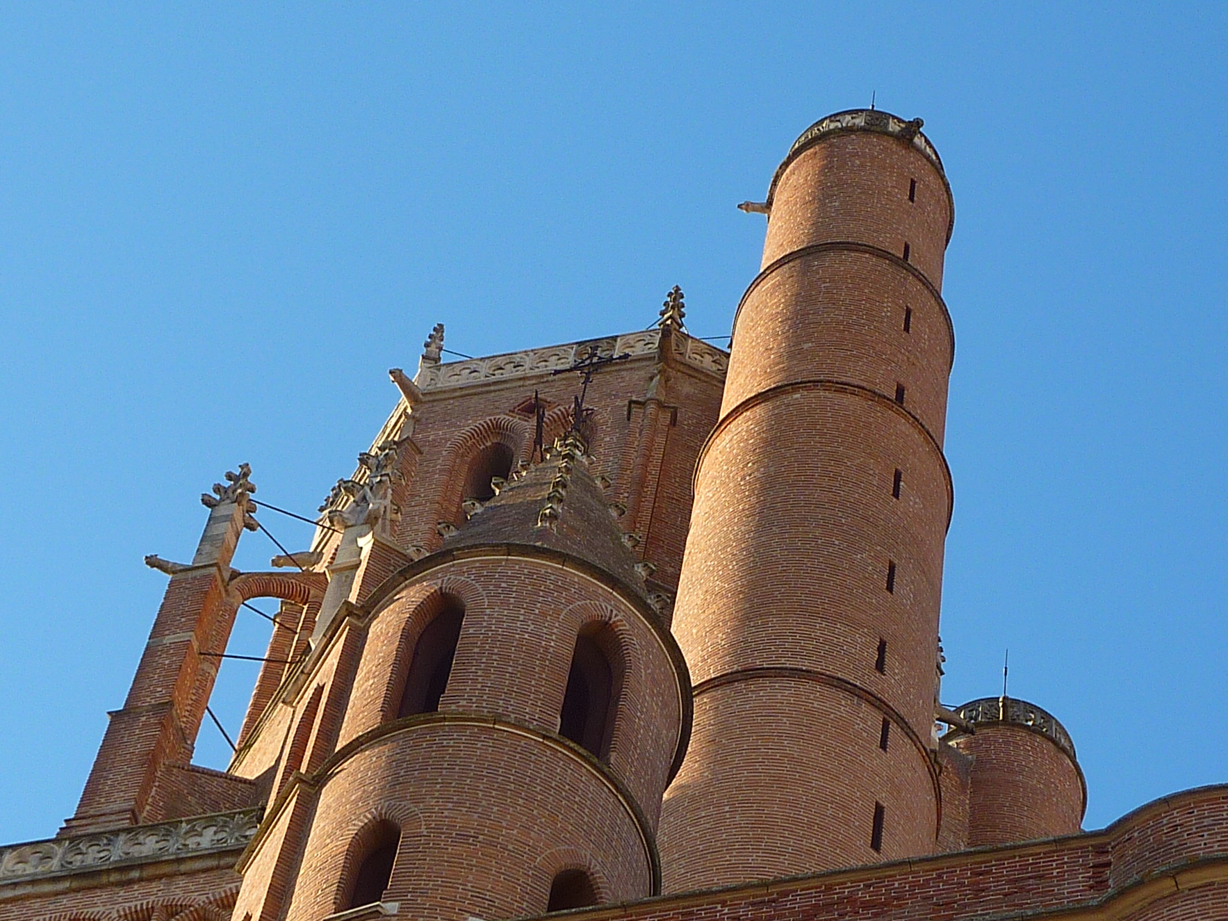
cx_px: 538
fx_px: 4647
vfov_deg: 11.3
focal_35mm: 131
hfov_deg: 15.0
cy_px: 516
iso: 80
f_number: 4
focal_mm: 10.3
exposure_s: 1/250
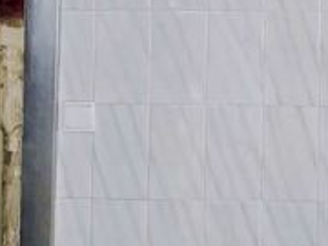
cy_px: -82
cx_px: 387
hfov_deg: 20.4
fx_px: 853
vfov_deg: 15.5
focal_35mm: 90
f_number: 1.7
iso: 160
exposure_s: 1/100
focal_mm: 6.3
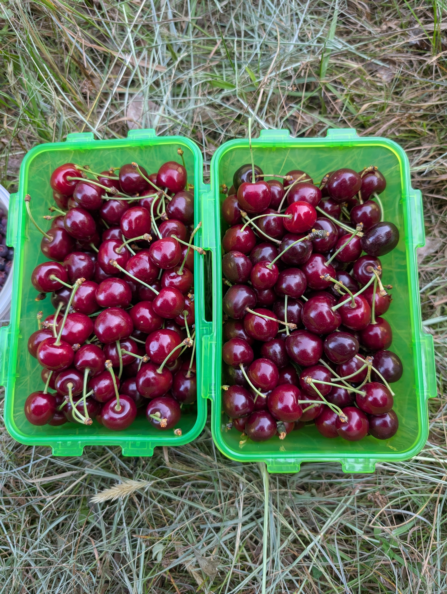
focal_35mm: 24
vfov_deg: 71.5
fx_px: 412
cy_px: 297
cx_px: 224
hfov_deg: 56.9
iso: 78
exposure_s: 1/160
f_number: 1.68
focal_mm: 6.9
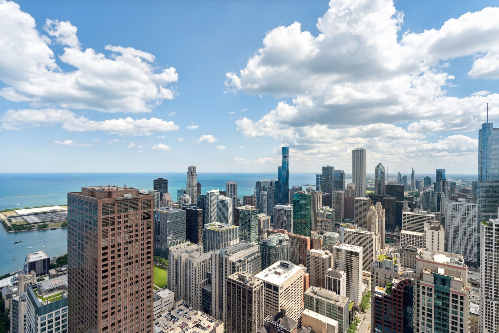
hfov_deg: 96.7
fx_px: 222
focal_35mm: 16
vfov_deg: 73.8
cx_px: 250
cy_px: 166
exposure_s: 1/125
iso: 320
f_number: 8
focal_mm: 16
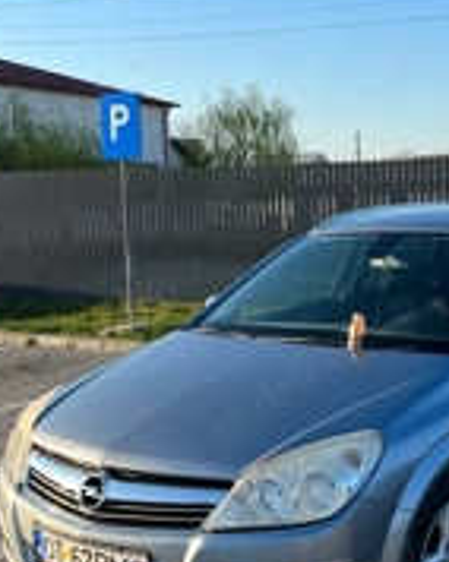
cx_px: 376
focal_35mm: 57
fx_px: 948
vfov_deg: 32.5
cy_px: 407
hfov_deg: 26.0
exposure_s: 1/1698
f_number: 1.5
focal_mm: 5.7
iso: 50
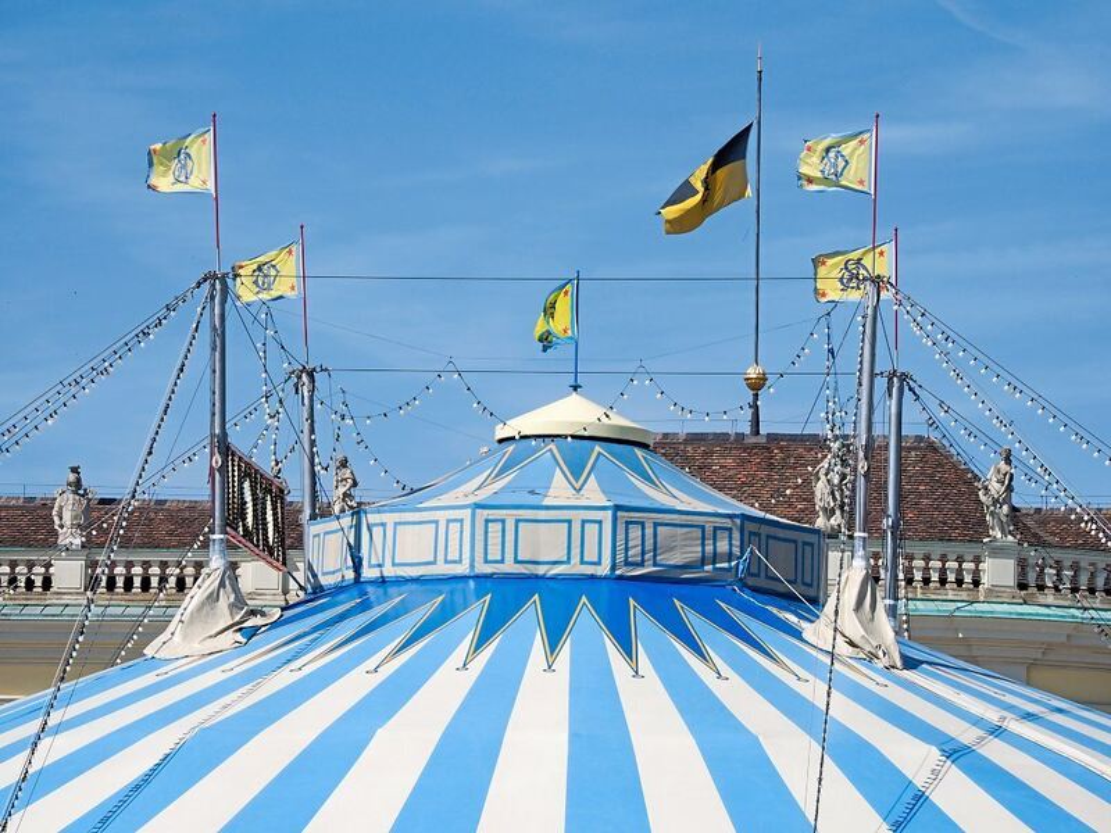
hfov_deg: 11.5
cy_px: 416
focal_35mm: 172
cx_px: 556
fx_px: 5520
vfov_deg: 8.6
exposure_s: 1/1250
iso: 200
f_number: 7.1
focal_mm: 86
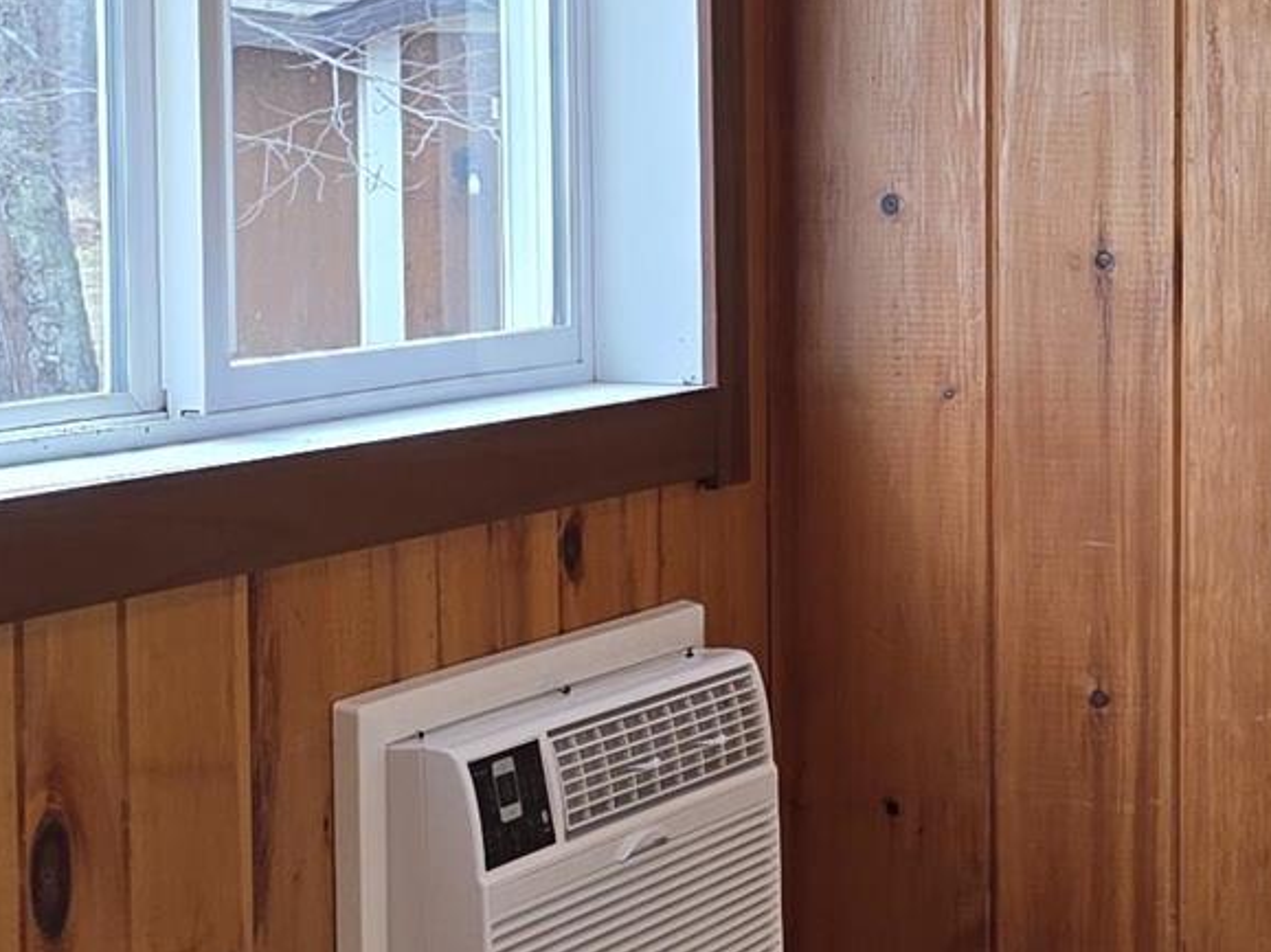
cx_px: 1361
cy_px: 375
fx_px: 4479
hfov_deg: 15.8
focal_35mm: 122
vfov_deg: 12.1
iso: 80
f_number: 1.7
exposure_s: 1/120
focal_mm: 6.3
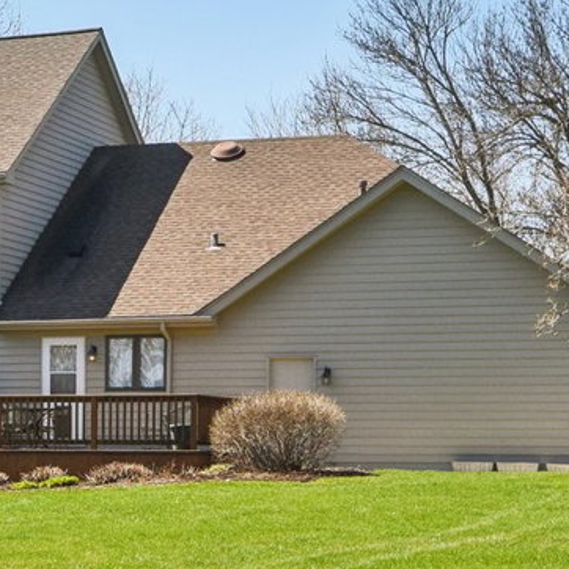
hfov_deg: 14.8
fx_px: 2120
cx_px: -116
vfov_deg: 15.3
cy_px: 181
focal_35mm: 114
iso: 400
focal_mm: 20
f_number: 8
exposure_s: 1/800
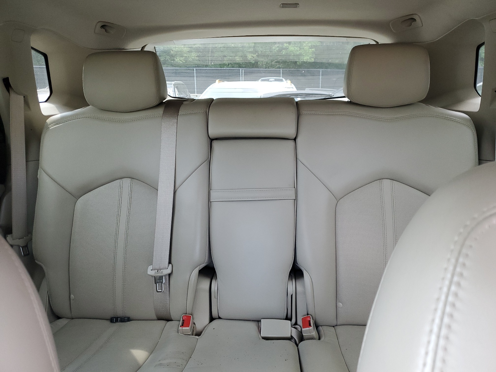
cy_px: 186
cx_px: 248
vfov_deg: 53.1
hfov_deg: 67.3
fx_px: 373
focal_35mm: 26
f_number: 1.5
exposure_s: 1/120
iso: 99
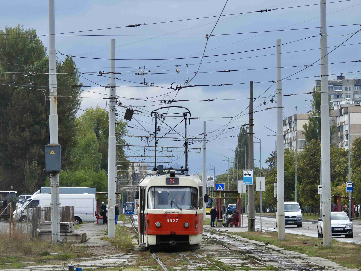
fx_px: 2503
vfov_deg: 6.2
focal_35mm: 240
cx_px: 180
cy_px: 136
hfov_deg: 8.2
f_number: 4.5
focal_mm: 42.8
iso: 100
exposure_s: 1/400
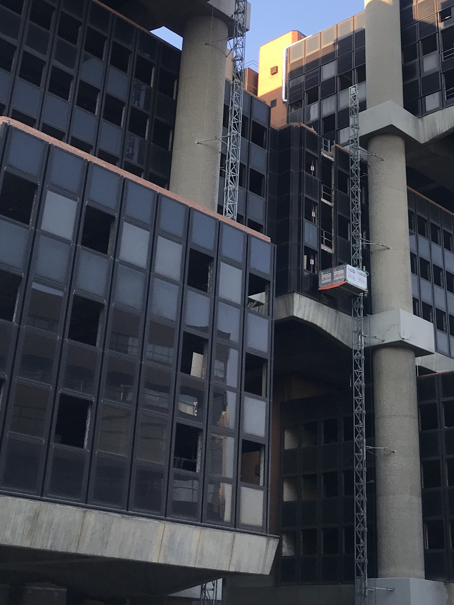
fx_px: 927
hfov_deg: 27.5
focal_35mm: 53
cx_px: 257
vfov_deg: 35.3
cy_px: 146
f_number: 1.8
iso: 20
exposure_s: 1/435
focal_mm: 3.99
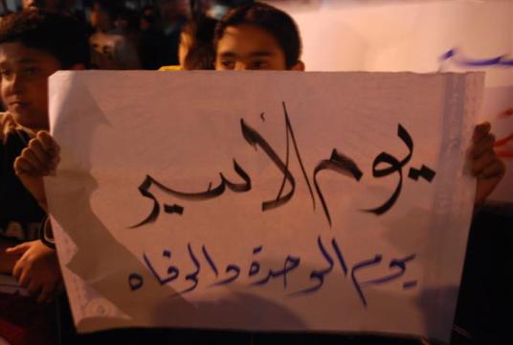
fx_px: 600
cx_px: 256
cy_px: 172
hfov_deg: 46.3
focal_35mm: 42
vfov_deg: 32.0
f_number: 3.8
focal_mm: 28
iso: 800
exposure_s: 1/4
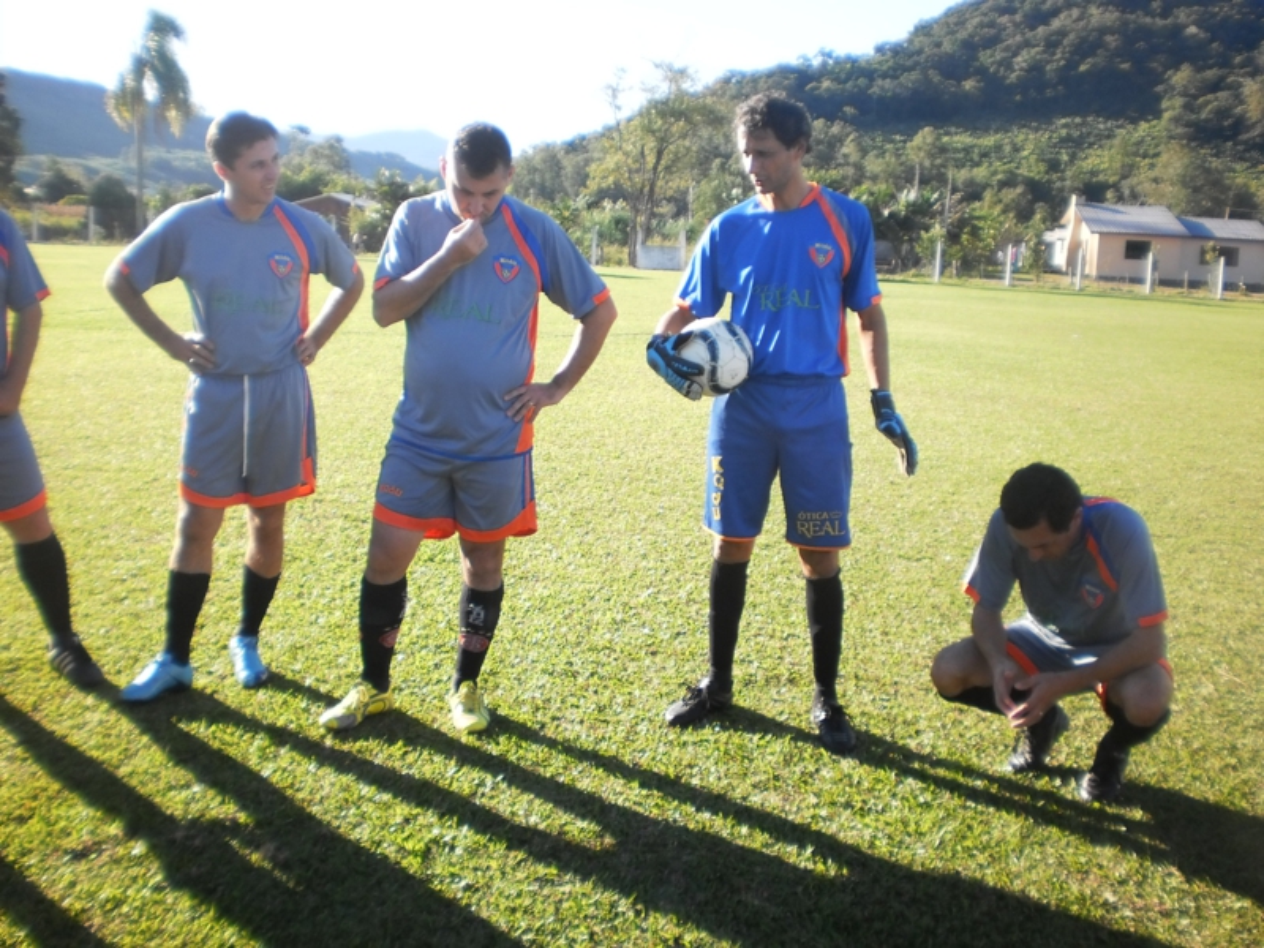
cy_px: 474
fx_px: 1315
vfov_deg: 39.7
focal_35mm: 36
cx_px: 632
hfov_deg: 51.4
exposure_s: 1/320
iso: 100
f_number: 3.1
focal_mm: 6.3
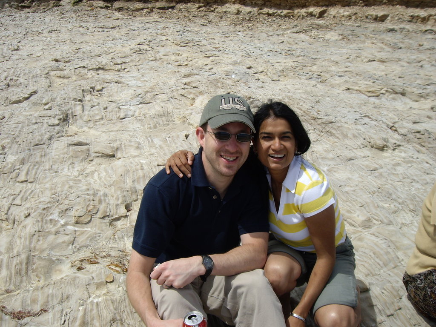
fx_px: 479
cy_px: 164
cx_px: 218
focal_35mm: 38
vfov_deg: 37.7
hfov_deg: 49.0
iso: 50
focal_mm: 6.2
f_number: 4.3
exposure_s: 1/500
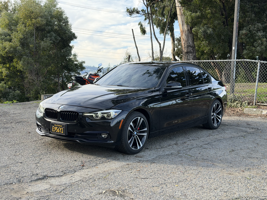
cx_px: 134
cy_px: 100
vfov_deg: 30.3
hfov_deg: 39.7
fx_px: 370
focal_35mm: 48
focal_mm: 6.76
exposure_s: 1/1513
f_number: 1.78
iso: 100
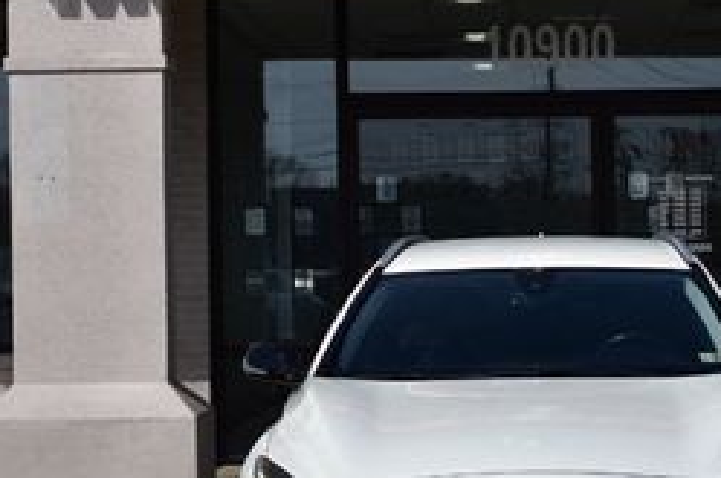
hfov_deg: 19.4
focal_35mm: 104
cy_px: 307
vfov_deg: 13.1
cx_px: 596
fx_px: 2085
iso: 200
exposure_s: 1/640
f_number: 11
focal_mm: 27
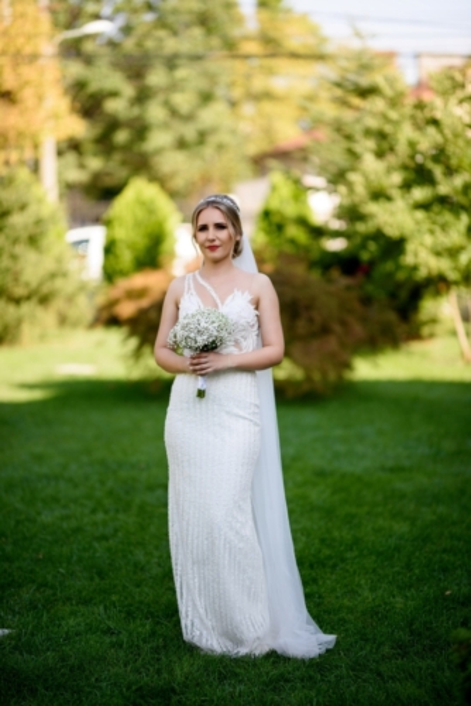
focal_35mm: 85
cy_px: 353
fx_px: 1666
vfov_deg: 23.9
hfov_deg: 16.1
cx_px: 236
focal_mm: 85
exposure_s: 1/1600
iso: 100
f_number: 1.4
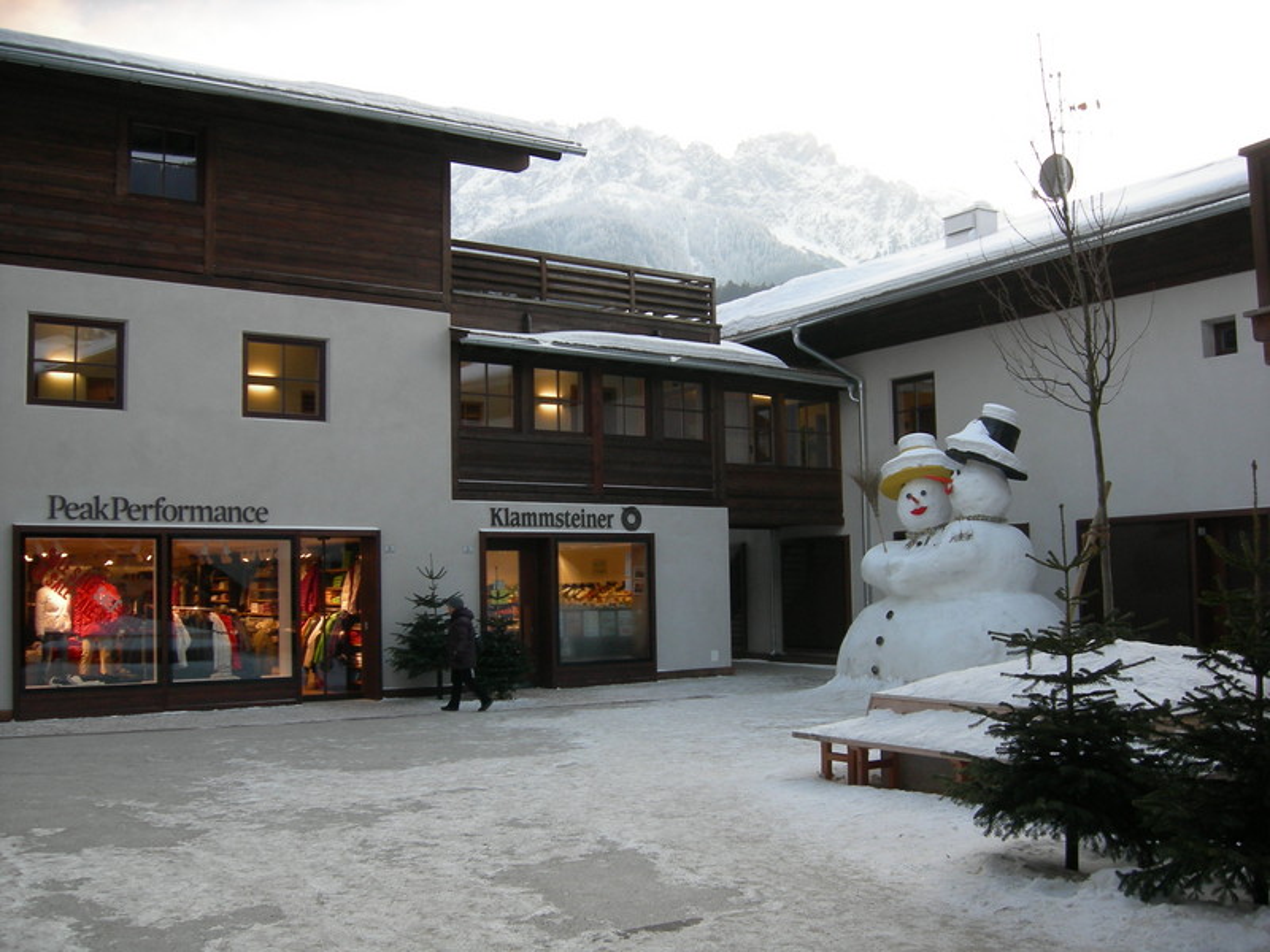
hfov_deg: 51.4
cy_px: 476
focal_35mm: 36
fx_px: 1321
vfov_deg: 39.7
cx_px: 635
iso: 64
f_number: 3.4
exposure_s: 1/68.6
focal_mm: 7.5
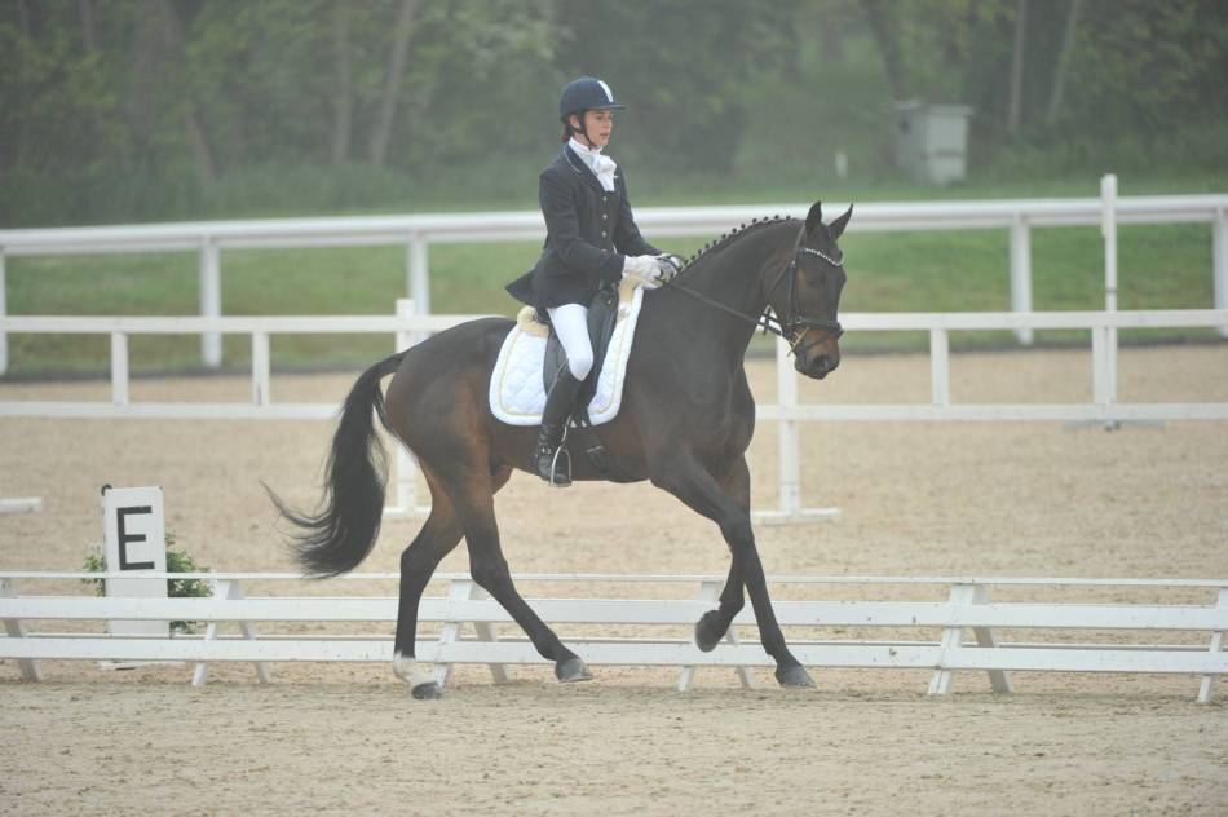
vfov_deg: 4.2
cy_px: 408
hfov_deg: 6.2
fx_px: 11249
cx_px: 614
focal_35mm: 330
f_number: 4
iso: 1600
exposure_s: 1/640
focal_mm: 330
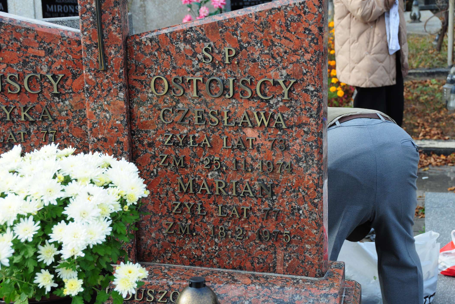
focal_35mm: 73
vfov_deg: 18.7
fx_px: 923
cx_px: 229
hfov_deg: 27.7
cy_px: 152
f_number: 7.1
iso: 500
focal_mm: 48
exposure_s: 1/500
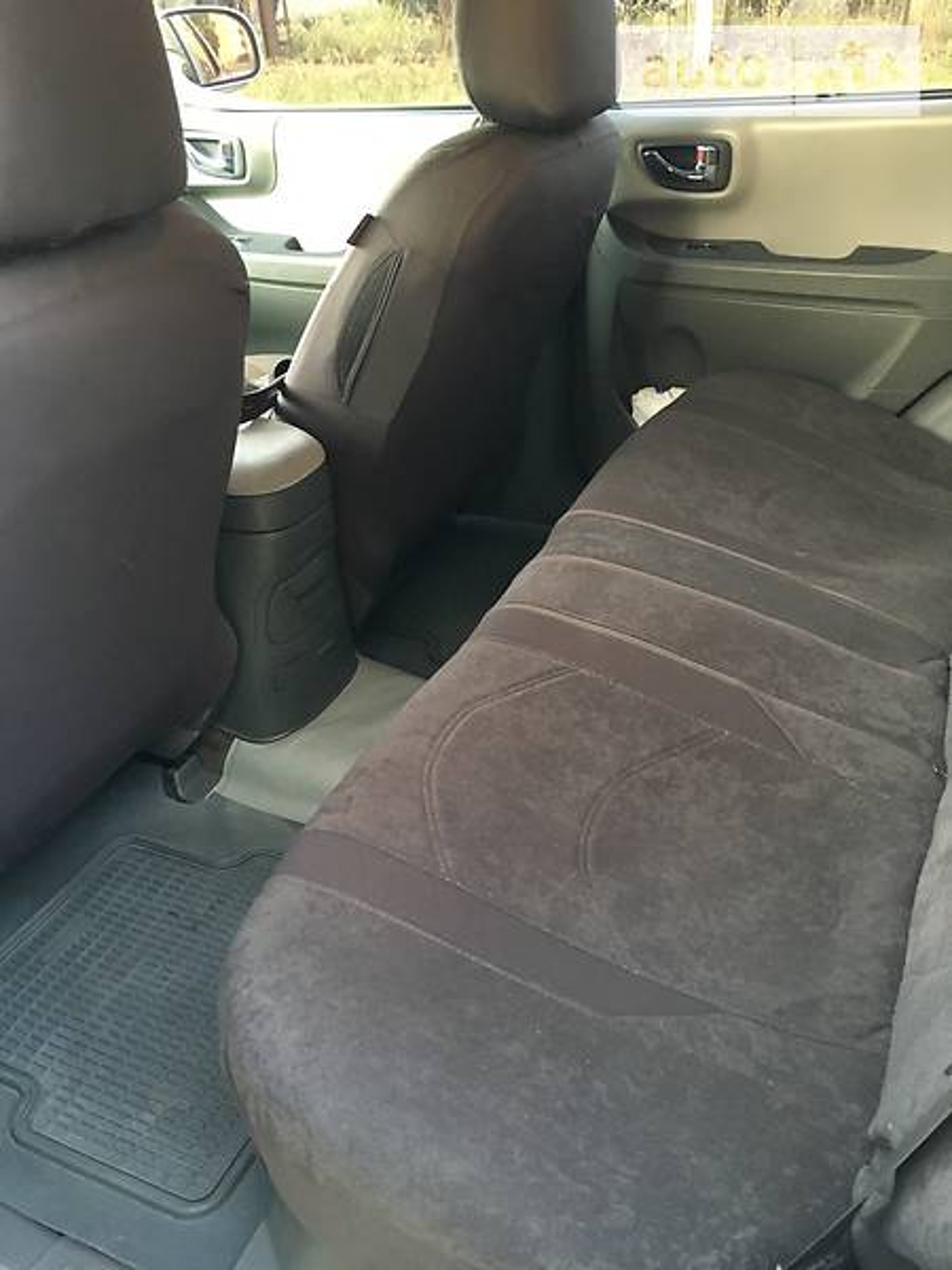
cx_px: 476
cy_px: 635
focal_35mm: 29
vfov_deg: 61.7
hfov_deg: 48.2
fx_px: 1063
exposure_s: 1/25
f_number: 2.2
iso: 200
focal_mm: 4.2
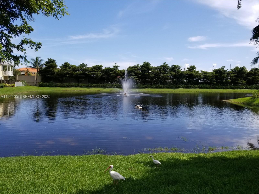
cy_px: 97
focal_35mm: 26
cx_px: 130
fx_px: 194
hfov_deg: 67.3
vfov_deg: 53.0
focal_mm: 4.25
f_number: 1.7
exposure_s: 1/2120
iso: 50
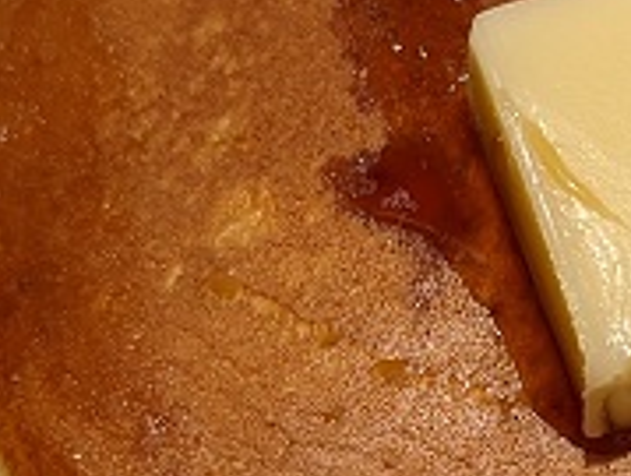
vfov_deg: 10.8
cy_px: 367
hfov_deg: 14.2
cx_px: 553
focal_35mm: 137
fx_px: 2502
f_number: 1.85
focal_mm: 6.81
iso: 68
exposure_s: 1/27.1
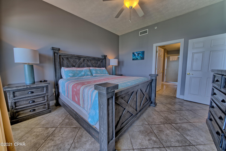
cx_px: 113
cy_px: 76
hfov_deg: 112.6
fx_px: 75
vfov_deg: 90.0
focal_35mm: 12
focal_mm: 12
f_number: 19
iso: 200
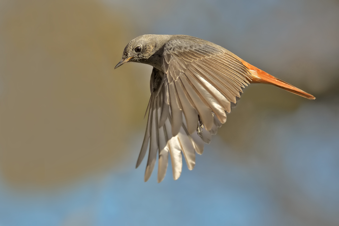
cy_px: 113
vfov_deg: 3.3
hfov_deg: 4.9
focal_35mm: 420
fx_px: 3954
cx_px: 170
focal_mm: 420
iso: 3200
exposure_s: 1/4000
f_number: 9
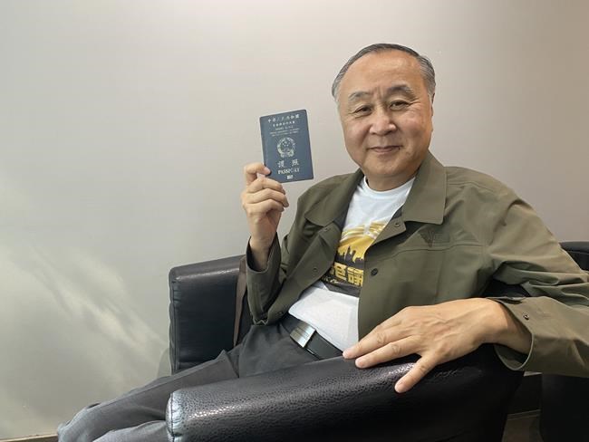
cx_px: 294
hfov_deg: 67.3
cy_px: 221
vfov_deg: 53.1
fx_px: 443
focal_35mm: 26
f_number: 1.8
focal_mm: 4.25
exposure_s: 1/60
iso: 160
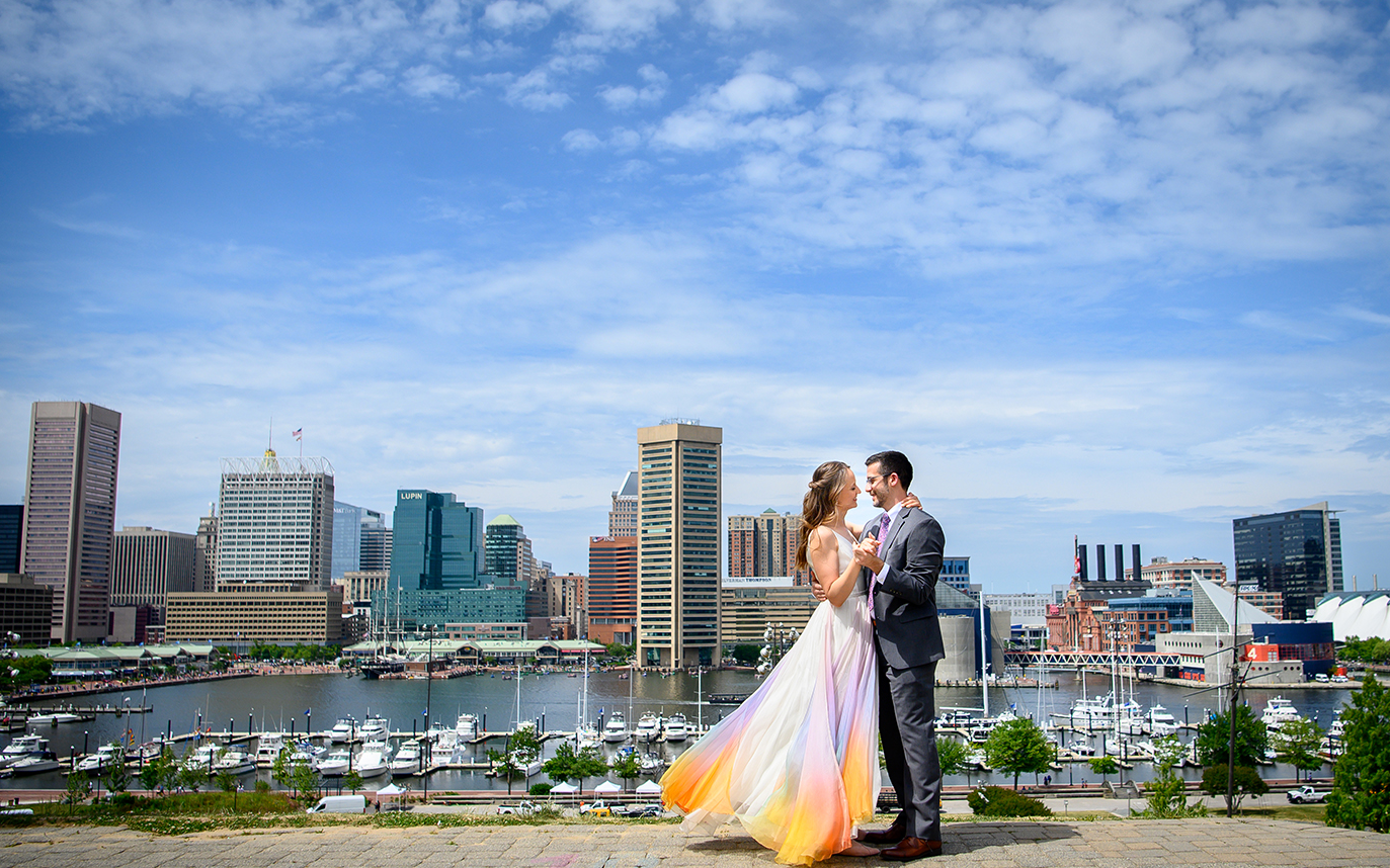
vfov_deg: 46.0
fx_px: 1023
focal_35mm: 27
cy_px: 459
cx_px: 696
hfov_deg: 68.4
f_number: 3.5
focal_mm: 26
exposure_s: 1/8000
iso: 400
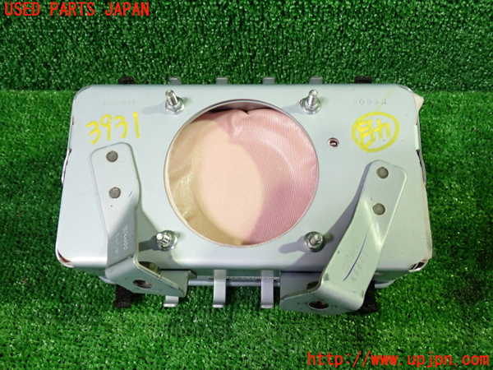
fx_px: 456
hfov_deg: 56.8
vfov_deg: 44.2
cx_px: 246
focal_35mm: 32
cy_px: 185
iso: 320
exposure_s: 1/30
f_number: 2.4
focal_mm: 5.79
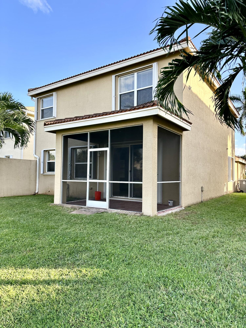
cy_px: 164
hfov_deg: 56.8
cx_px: 123
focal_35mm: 24
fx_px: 227
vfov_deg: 71.6
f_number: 1.78
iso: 80
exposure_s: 1/1019
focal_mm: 6.86
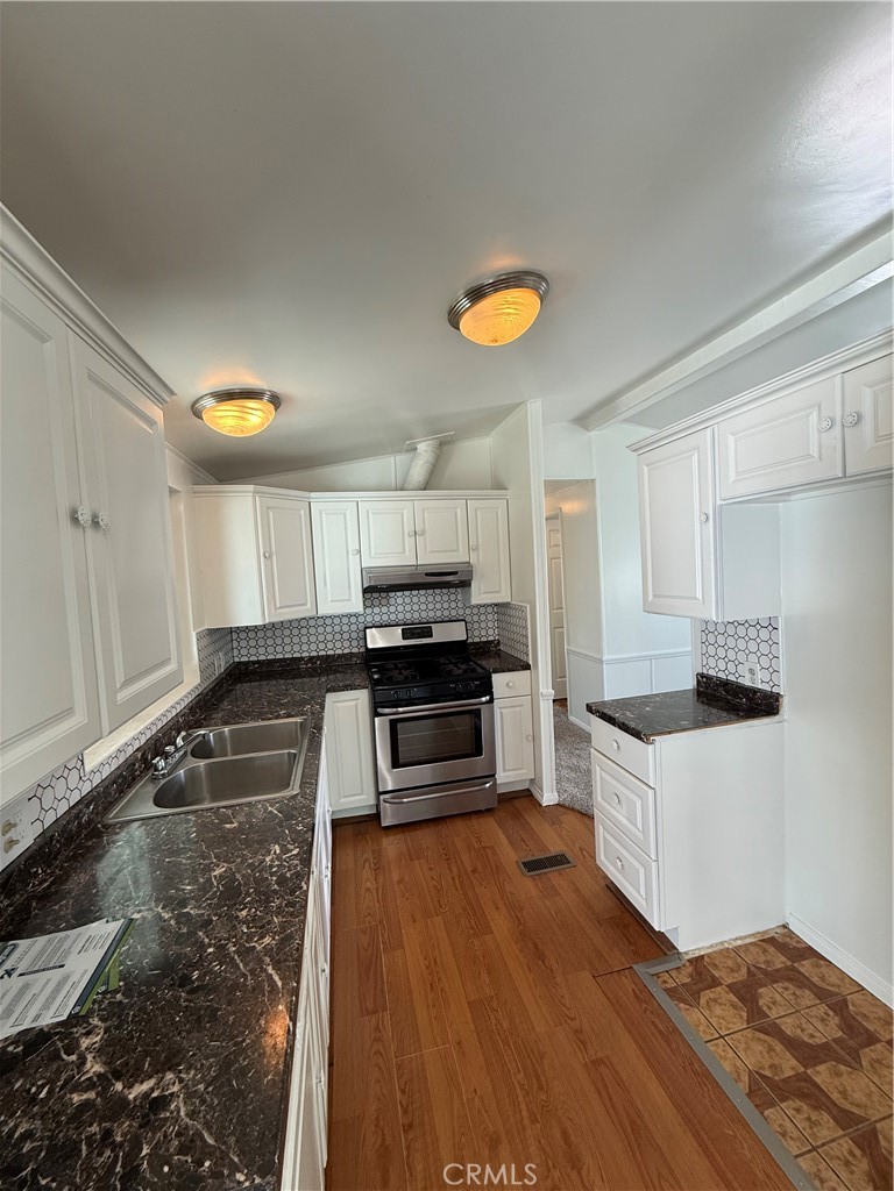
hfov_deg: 85.7
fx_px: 482
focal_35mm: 14
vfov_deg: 102.1
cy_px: 596
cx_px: 447
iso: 160
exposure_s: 1/120
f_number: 2.2
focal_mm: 2.22
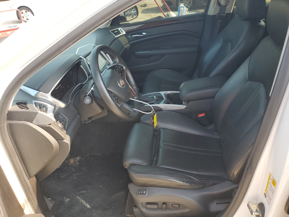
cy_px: 108
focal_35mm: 26
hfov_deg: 67.3
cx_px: 144
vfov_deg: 53.1
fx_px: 217
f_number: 1.5
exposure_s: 1/286
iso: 50
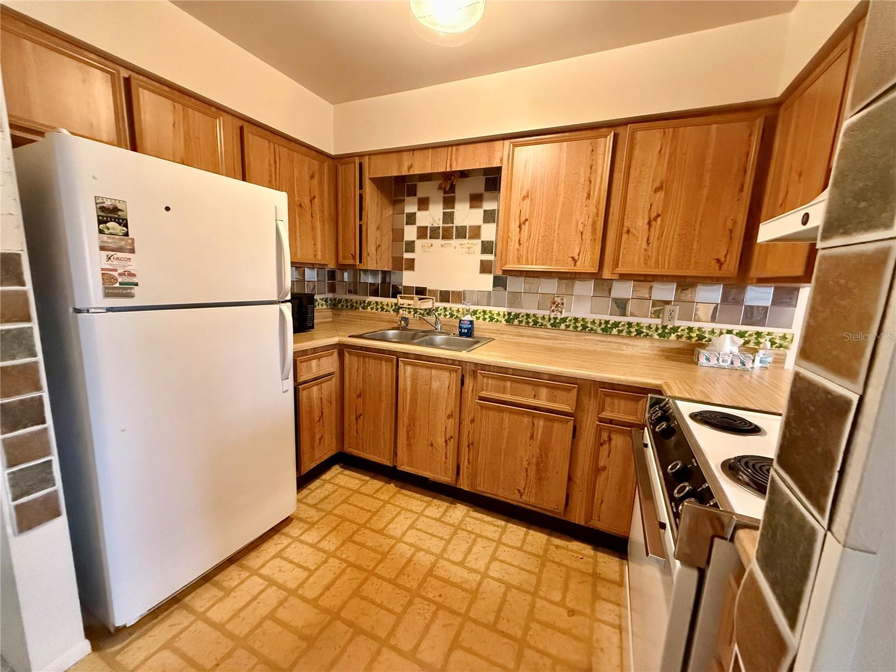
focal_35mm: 14
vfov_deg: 85.7
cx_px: 448
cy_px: 336
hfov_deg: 102.1
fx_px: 362
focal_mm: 2.22
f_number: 2.2
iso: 1000
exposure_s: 1/60
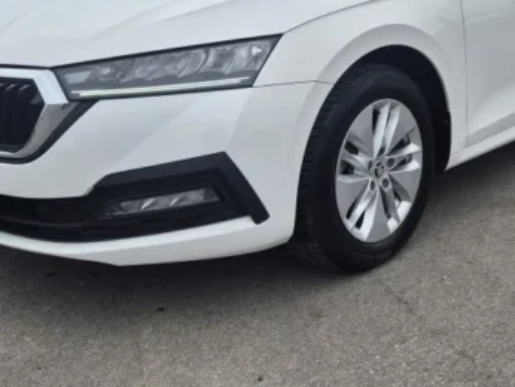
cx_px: 378
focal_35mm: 51
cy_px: 82
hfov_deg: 36.7
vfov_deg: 28.0
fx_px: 759
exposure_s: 1/840
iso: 25
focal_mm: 5.4
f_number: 1.8
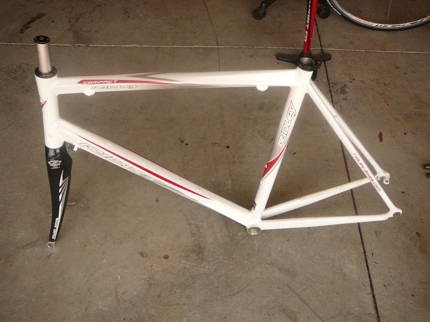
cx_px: 215
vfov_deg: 40.7
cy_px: 161
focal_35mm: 35
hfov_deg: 52.6
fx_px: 435
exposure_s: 1/160
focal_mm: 5.2
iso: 80
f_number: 2.8
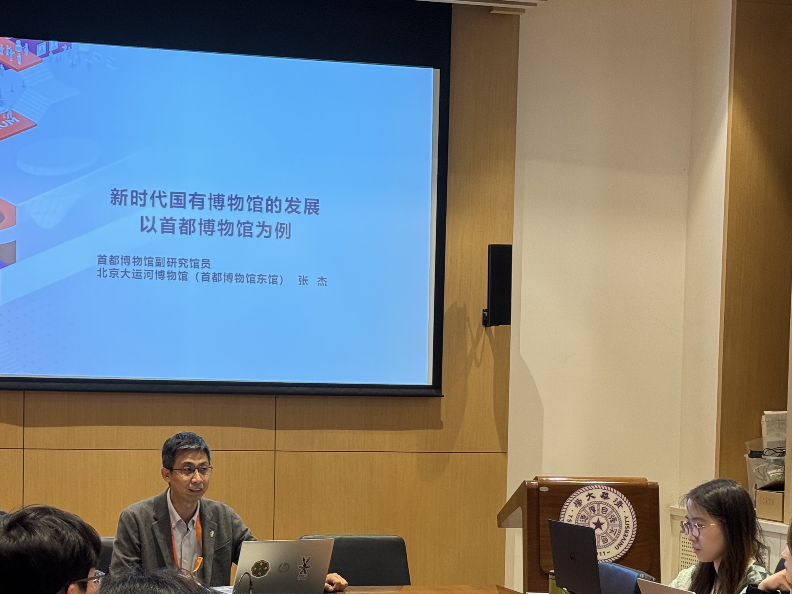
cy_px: 452
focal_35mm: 78
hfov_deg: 25.0
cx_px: 313
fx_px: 1785
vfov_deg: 18.8
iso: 100
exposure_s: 1/50
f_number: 1.78
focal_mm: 6.76
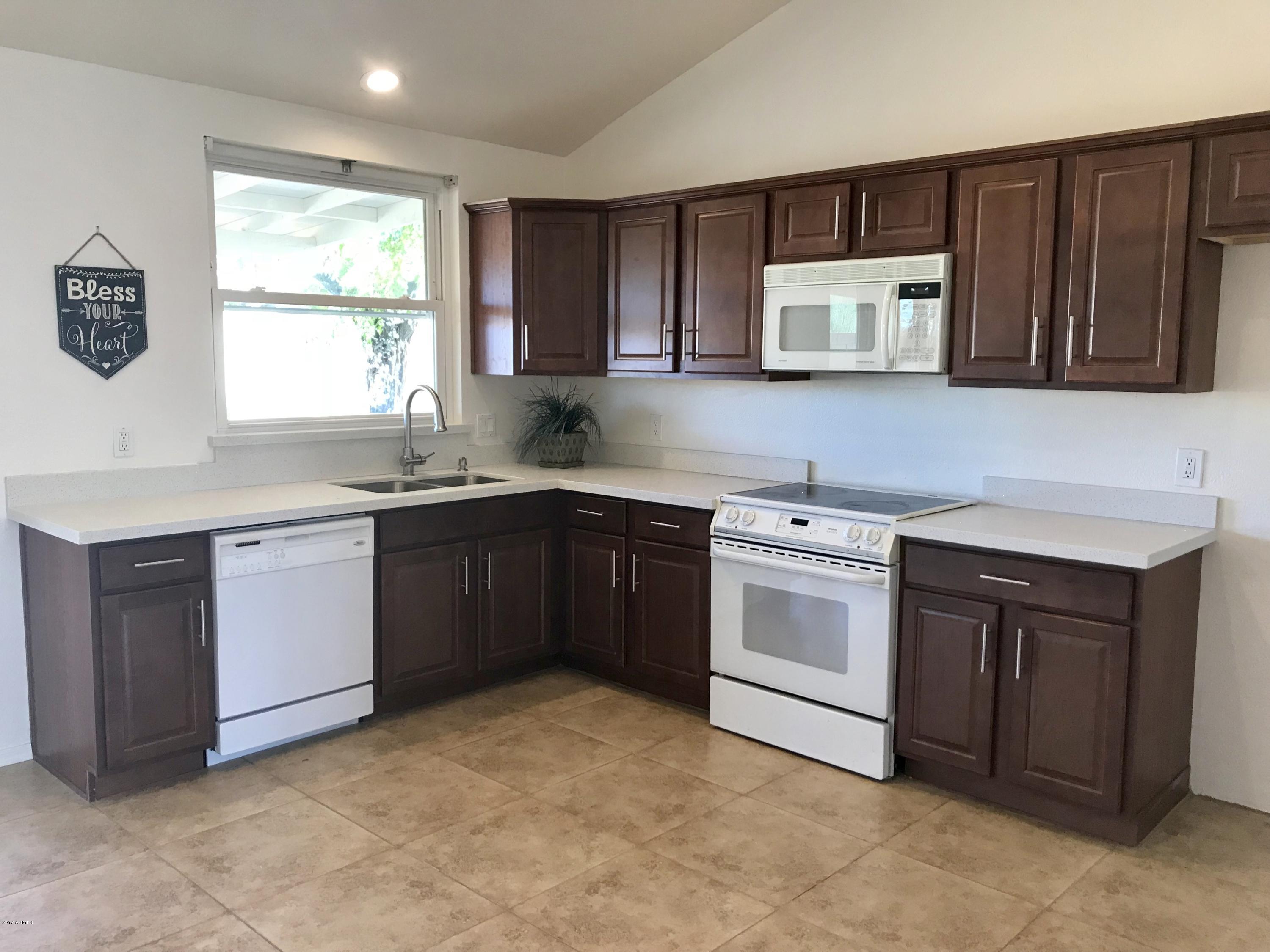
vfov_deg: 49.7
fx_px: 1027
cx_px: 635
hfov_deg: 63.4
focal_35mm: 28
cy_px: 476
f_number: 1.8
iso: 25
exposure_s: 1/30
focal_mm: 3.99
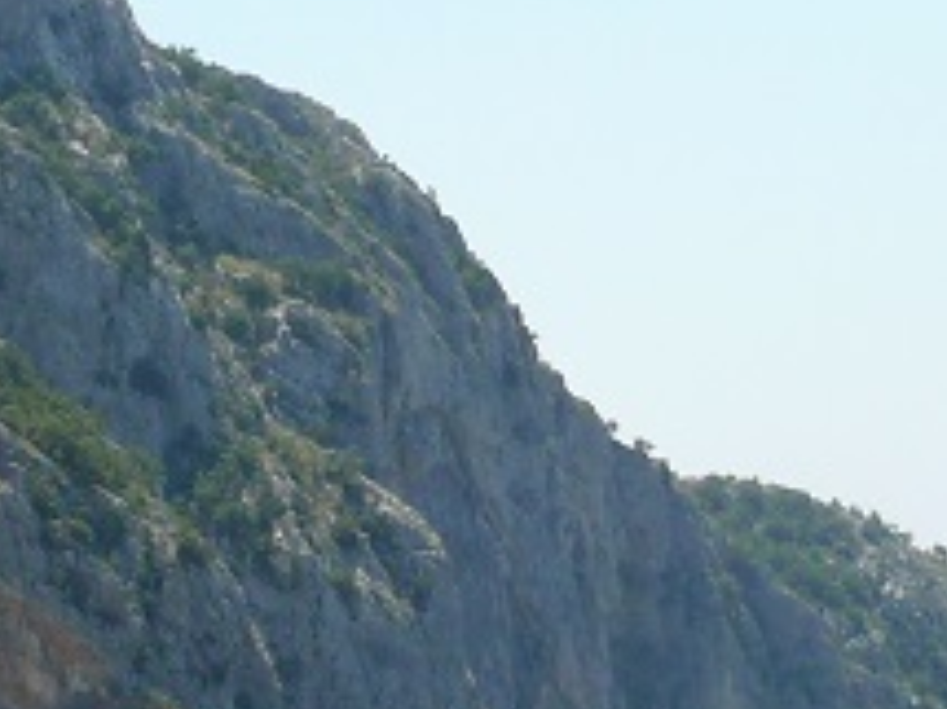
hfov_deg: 11.1
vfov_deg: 8.3
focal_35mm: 178
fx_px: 4867
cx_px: 601
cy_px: 504
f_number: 5.6
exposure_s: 1/400
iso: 100
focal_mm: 7.4
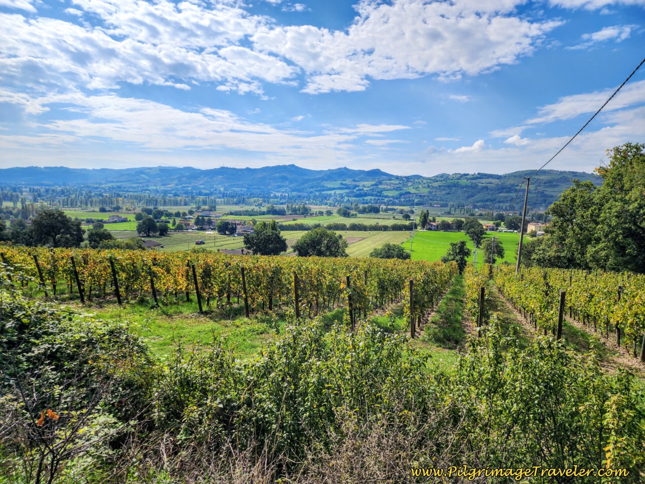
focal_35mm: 23
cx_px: 322
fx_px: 429
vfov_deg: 58.9
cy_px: 242
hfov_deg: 73.9
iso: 12
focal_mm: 6.4
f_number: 1.8
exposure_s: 1/1936
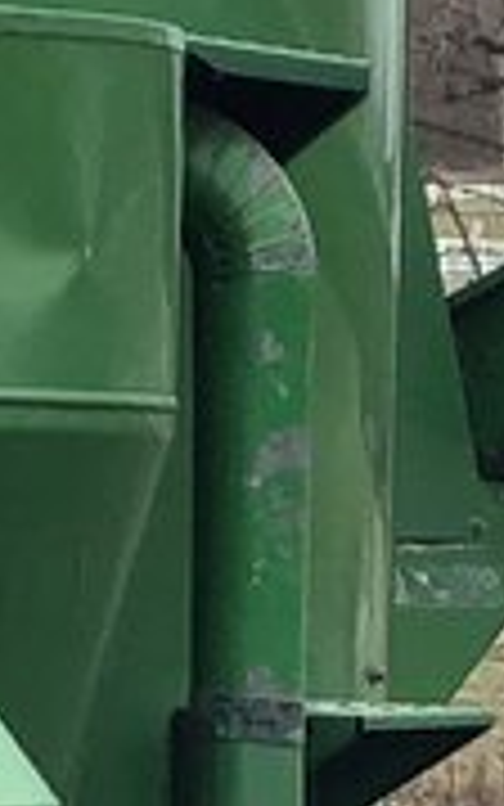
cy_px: 772
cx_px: 196
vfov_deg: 7.5
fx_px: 6083
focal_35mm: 277
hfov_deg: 4.7
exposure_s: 1/450
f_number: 2.4
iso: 25
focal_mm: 3.3
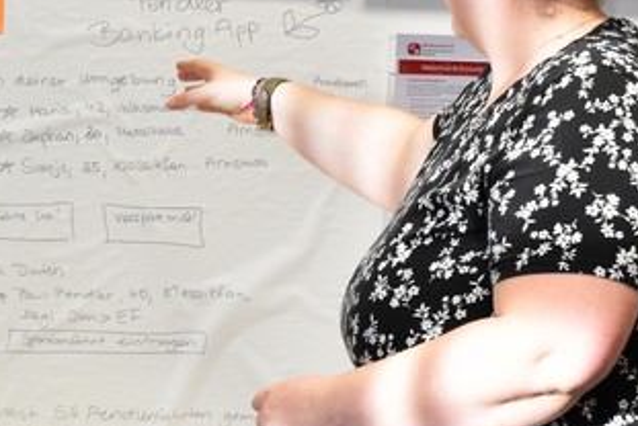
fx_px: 2543
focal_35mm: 143
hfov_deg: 14.3
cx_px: 207
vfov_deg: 9.6
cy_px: 87
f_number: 6.3
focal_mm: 35
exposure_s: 1/100
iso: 2000
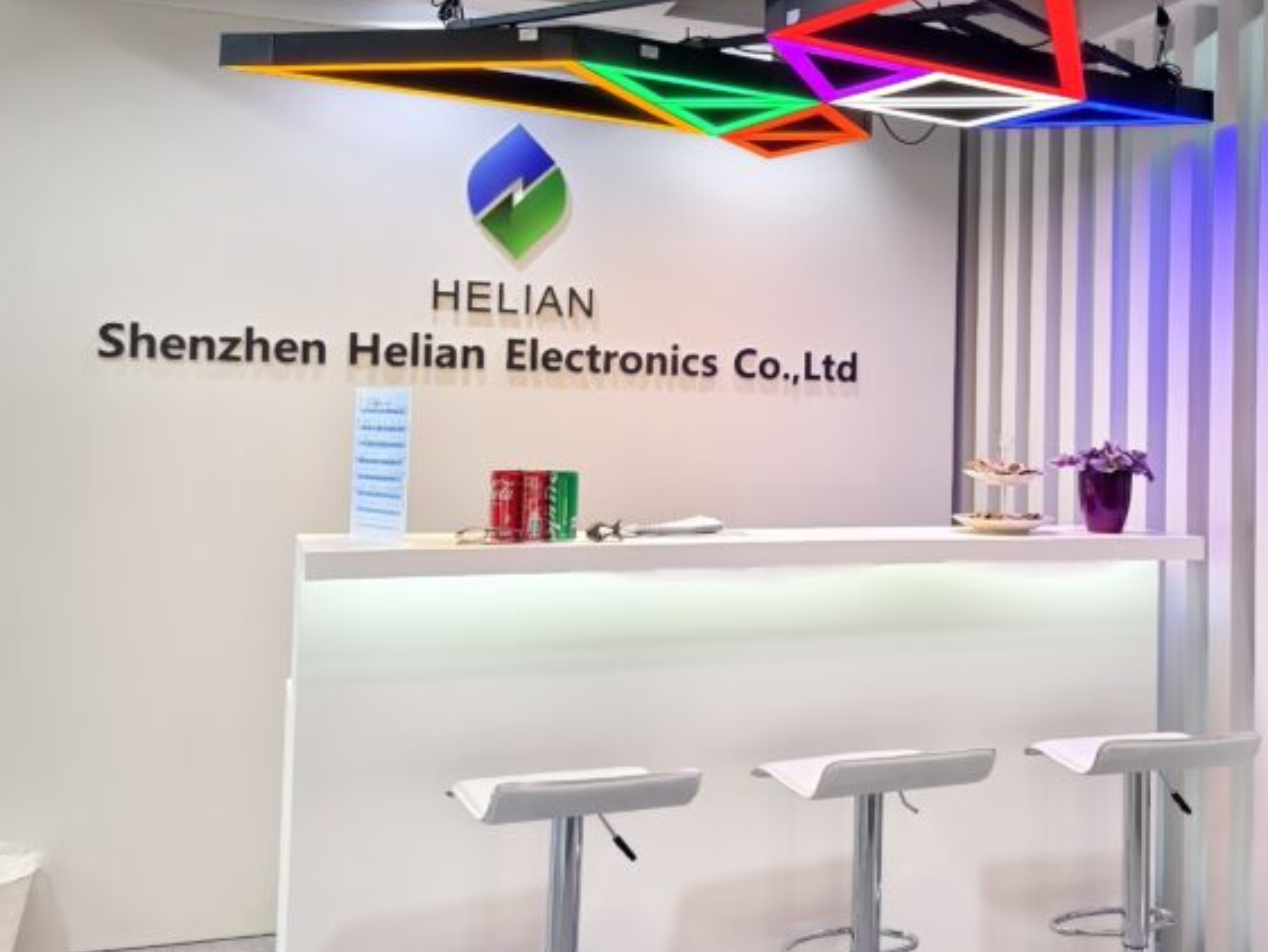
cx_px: 913
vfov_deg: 34.2
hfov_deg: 43.7
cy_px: 369
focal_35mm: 42
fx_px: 1539
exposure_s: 1/107
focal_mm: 8.67
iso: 50
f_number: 1.75
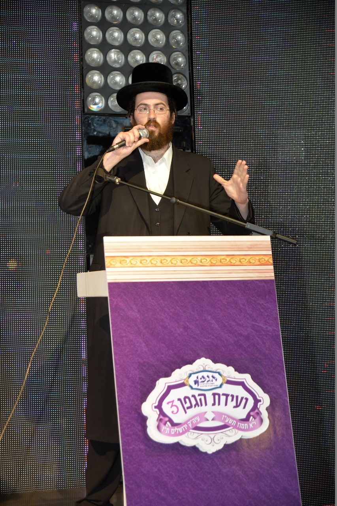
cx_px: 168
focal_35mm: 75
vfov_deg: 27.0
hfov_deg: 18.2
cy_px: 253
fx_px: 1053
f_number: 4.5
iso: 1250
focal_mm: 75
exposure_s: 1/125
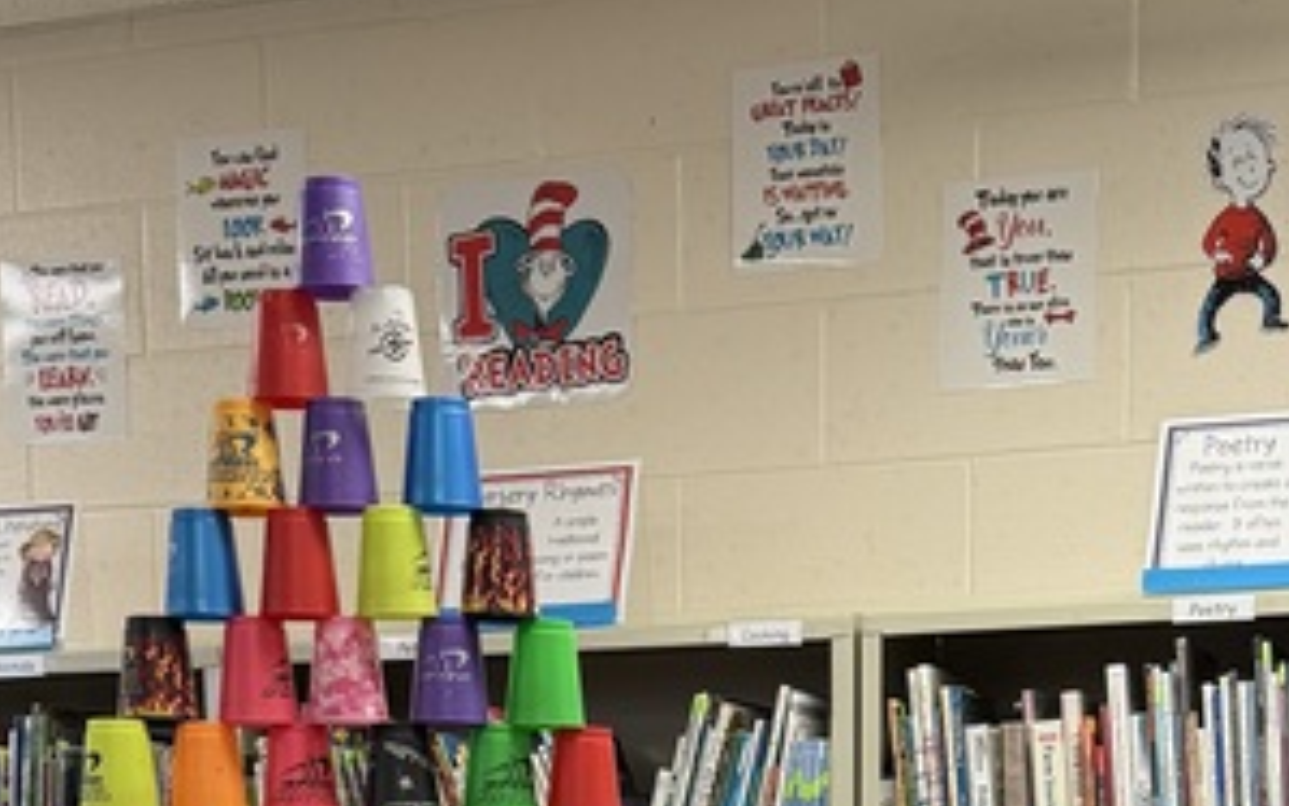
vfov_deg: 13.4
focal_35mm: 87
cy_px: 1491
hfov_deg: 23.8
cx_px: 741
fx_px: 3057
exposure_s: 1/120
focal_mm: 6.76
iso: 200
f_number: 1.78
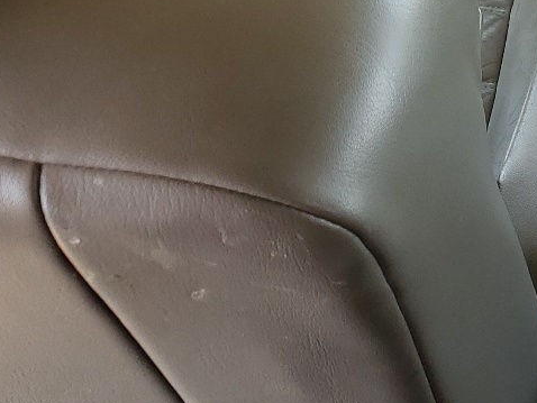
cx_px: 855
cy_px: -112
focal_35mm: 87
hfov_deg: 19.1
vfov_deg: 16.1
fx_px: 1350
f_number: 1.5
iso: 50
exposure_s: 1/156
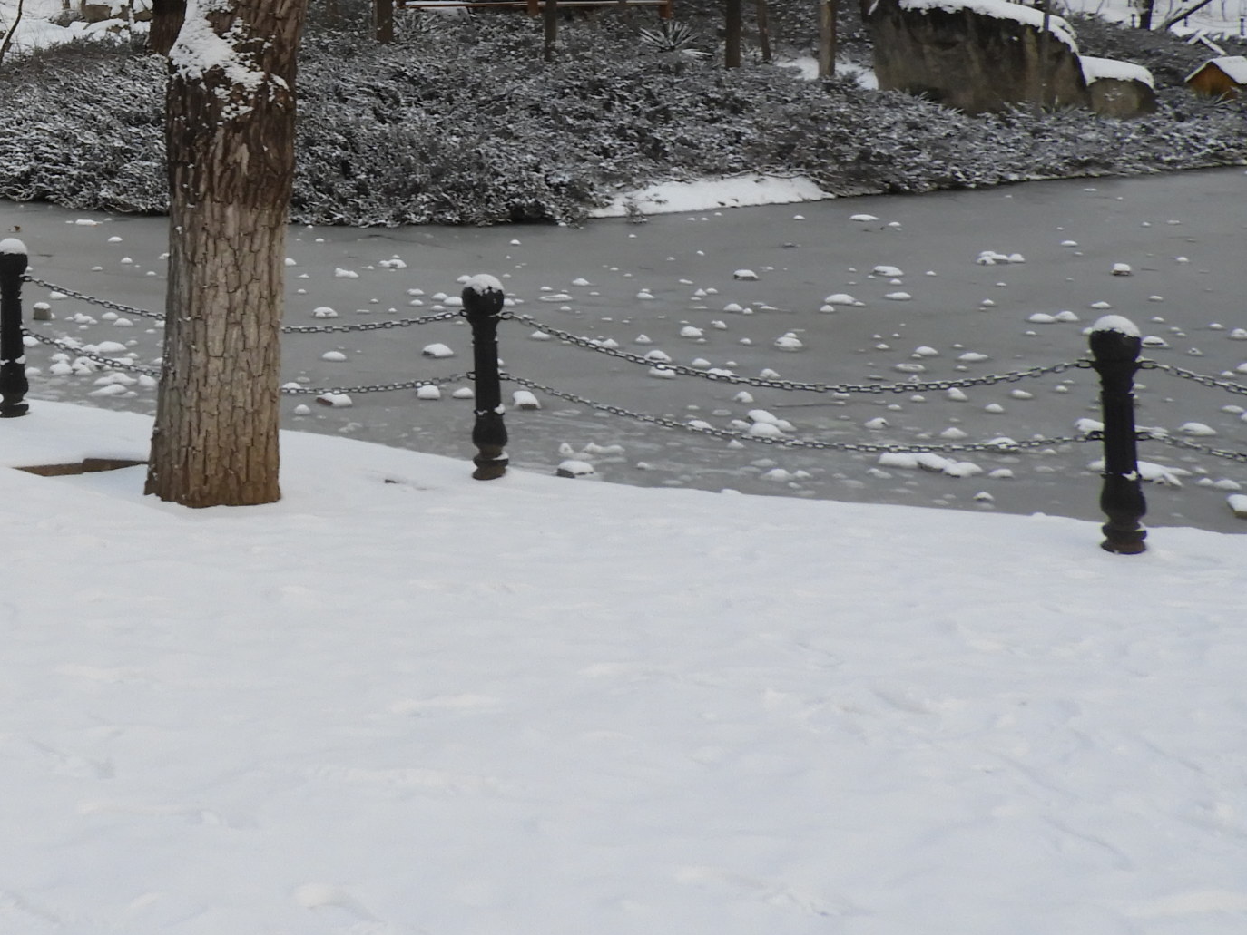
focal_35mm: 57
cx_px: 14
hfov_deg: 31.4
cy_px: -87
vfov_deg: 24.0
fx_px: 2054
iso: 100
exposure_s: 1/125
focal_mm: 4.3
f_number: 3.3
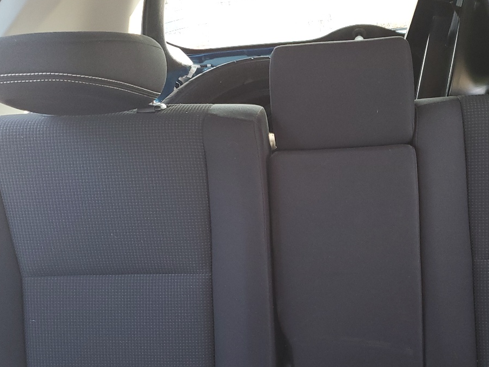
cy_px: 222
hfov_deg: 40.8
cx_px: 321
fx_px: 650
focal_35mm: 46
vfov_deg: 31.4
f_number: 1.5
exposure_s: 1/60.2
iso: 80
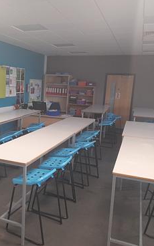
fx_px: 242
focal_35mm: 36
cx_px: 26
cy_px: 123
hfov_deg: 34.0
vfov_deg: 54.0
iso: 250
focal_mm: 4.6
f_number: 2
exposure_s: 1/50
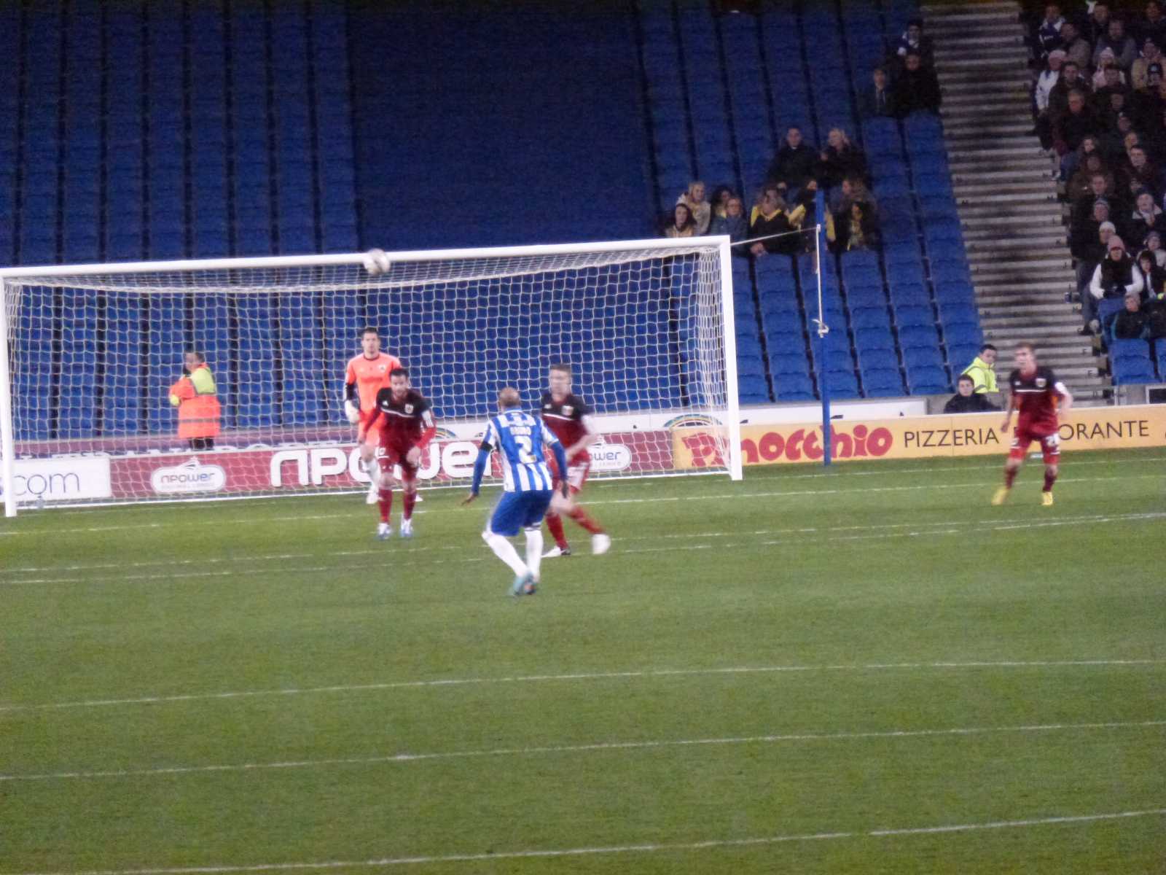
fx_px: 12935
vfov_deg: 3.9
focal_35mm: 384
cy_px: 438
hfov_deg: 5.2
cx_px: 583
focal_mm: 68.8
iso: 1600
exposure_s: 1/60
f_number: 5.9
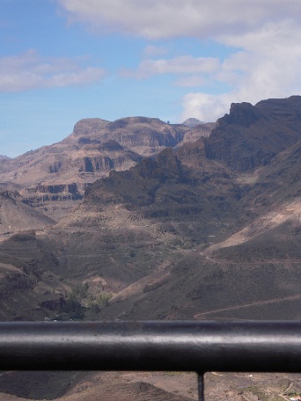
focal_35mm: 105
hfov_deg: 14.1
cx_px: 150
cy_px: 200
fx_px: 1217
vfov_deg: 18.7
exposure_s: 1/400
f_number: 5.6
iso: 100
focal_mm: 18.8
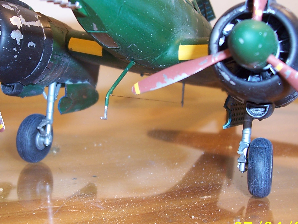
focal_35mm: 55
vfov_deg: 26.5
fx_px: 473
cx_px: 119
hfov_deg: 34.8
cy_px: 93
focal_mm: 5.6
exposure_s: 1/60
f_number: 2.7
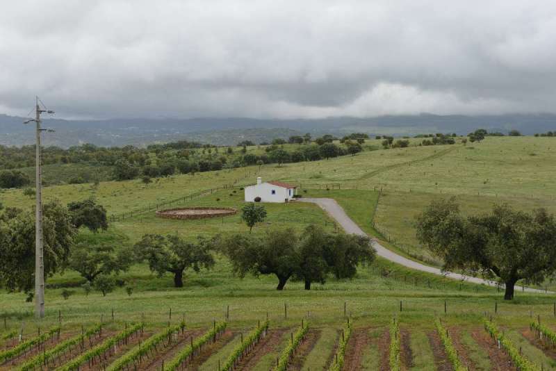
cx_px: 278
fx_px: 1081
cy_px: 186
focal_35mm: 70
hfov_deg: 28.8
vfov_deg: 19.5
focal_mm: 70
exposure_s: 1/250
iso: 125
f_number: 8
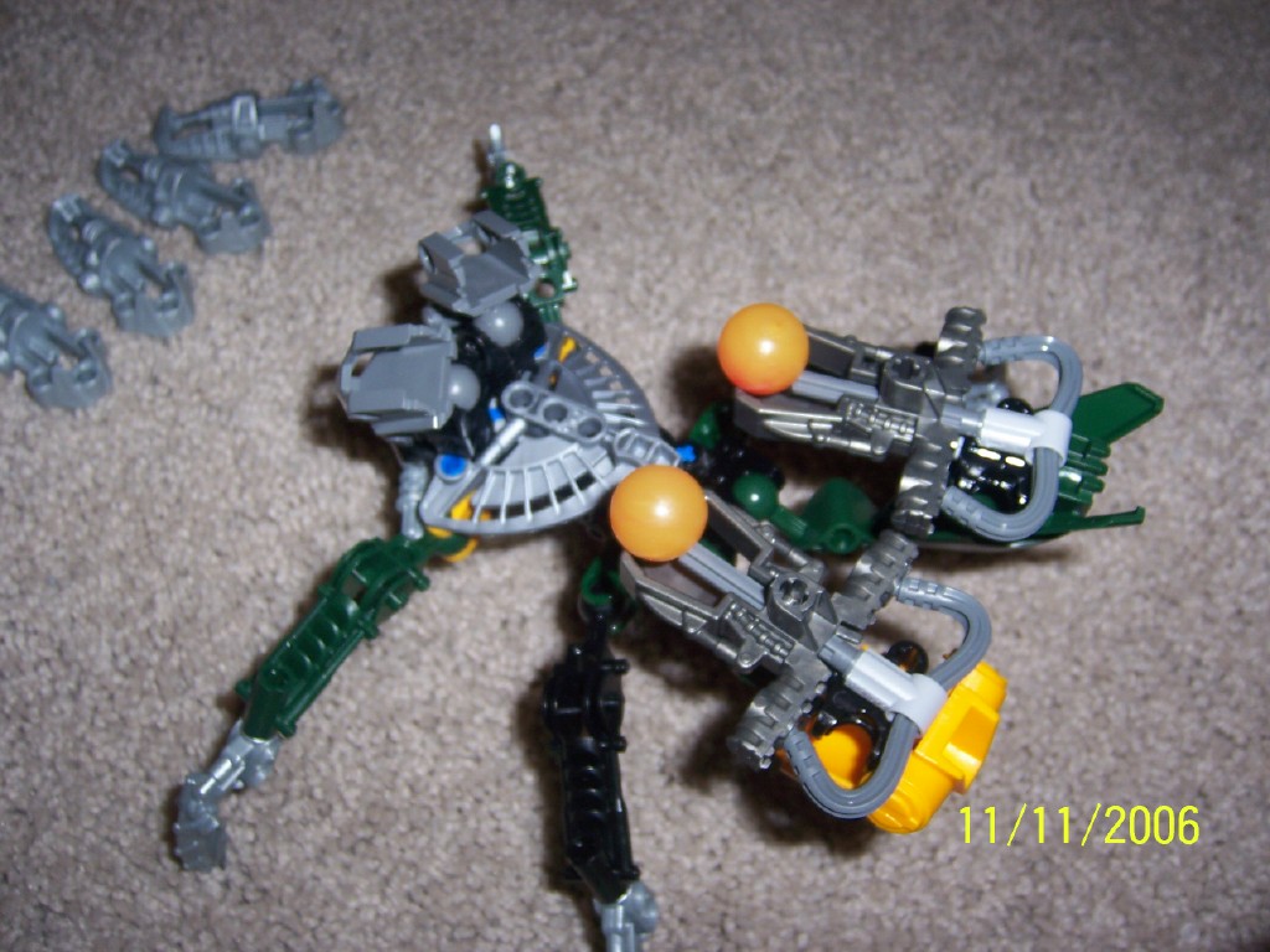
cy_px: 476
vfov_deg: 39.7
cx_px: 635
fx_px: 1321
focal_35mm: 36
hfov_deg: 51.4
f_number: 2.8
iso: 80
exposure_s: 1/60
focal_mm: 6.2
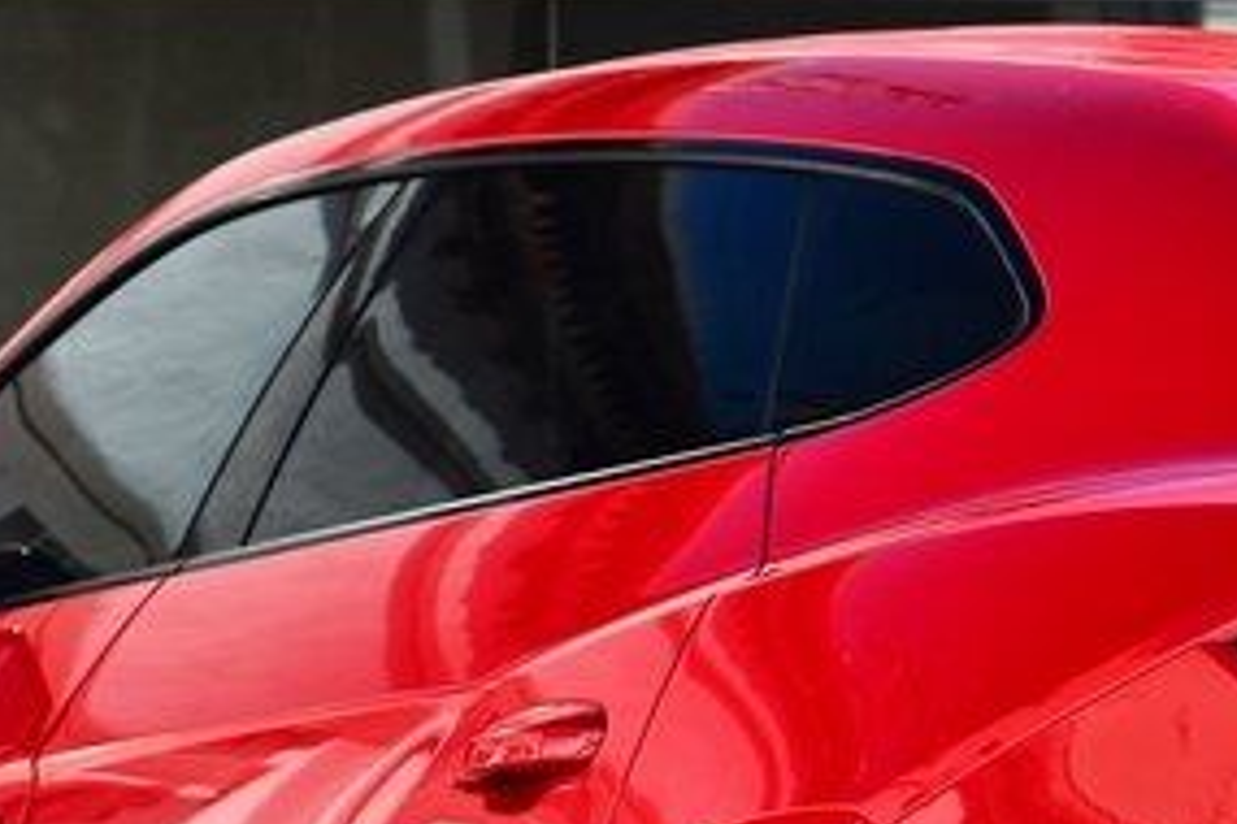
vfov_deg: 7.4
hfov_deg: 10.9
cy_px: 605
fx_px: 6391
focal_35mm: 186
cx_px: 1382
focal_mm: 44
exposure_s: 1/500
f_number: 4.2
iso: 250
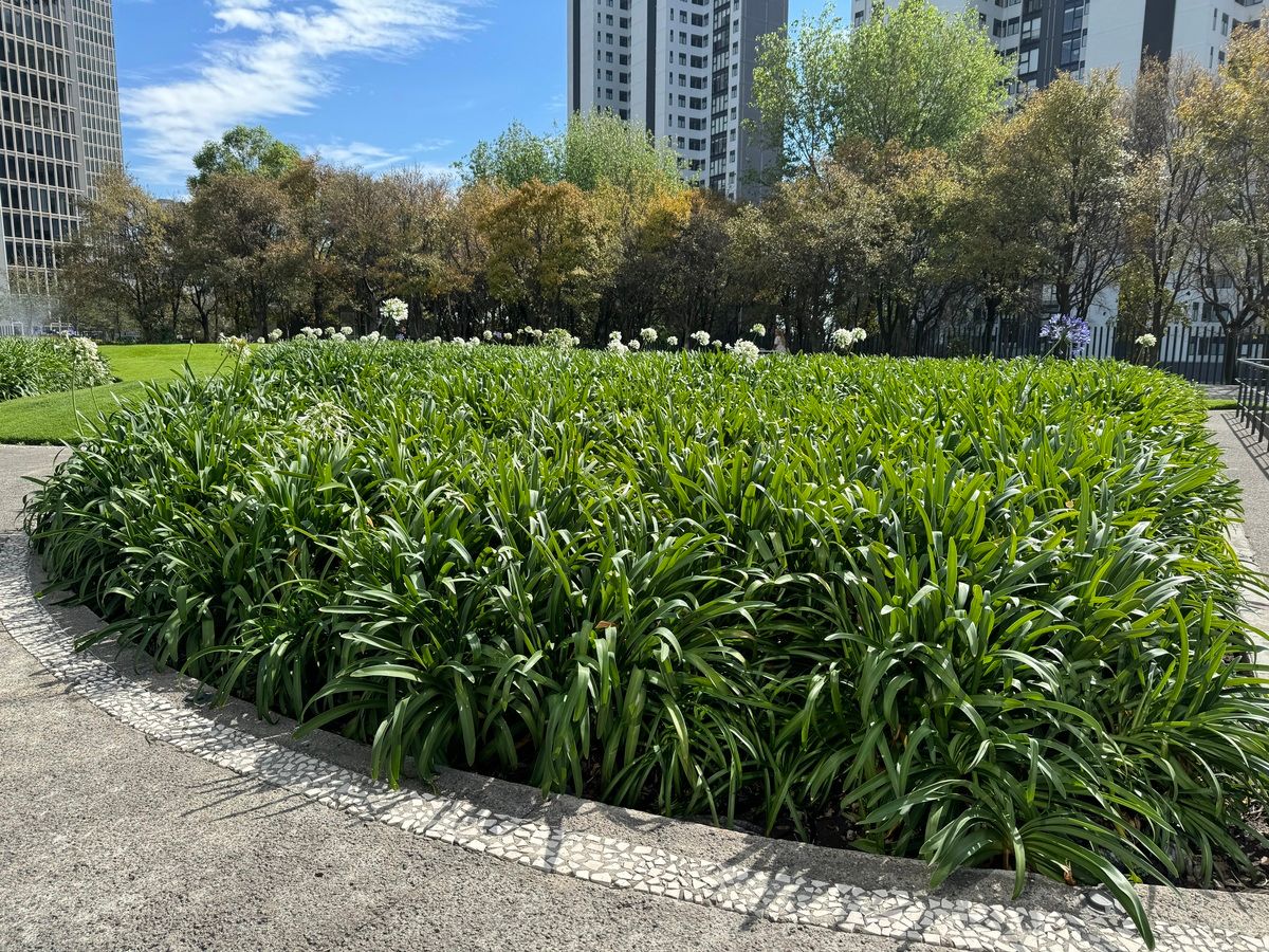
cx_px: 634
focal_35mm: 24
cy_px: 476
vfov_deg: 56.8
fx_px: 880
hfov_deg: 71.6
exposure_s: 1/1767
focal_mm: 6.86
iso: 80
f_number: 1.78
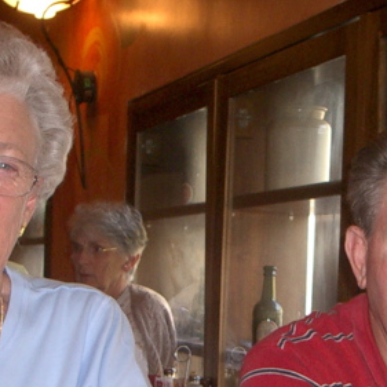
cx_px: 247
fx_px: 1189
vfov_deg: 18.3
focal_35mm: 94
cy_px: 326
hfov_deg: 18.5
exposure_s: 1/40
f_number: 2.6
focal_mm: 5.8
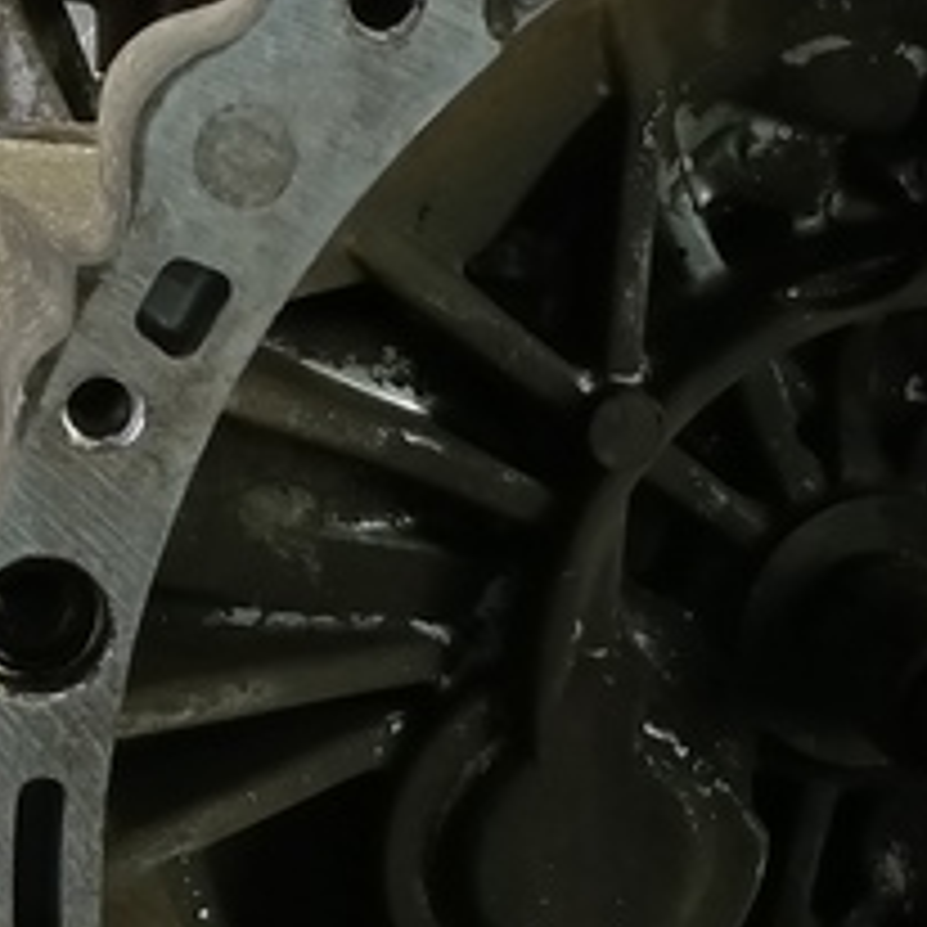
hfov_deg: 17.2
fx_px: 3060
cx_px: 598
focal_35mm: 101
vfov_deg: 17.1
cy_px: 716
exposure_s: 1/50
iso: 232
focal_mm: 4.11
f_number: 1.6
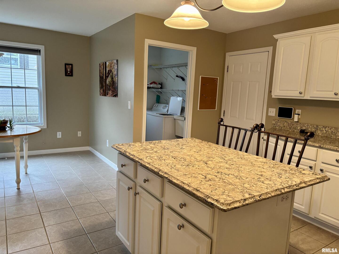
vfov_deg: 53.1
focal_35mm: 26
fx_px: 255
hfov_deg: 67.3
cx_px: 170
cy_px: 127
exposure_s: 1/60
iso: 160
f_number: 1.6
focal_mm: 5.96
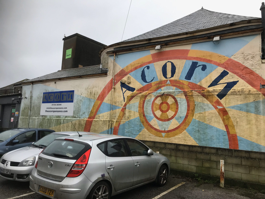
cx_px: 132
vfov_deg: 49.7
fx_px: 214
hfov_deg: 63.4
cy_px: 100
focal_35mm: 28
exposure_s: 1/100
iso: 32
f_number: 1.8
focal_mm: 3.99
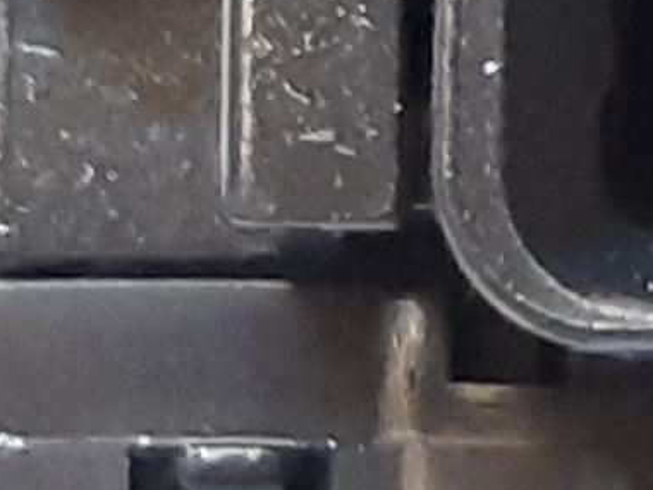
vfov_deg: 10.6
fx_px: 2641
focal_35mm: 140
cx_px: 1590
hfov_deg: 11.5
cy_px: 224
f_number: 1.7
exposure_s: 1/33
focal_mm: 3.93
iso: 250
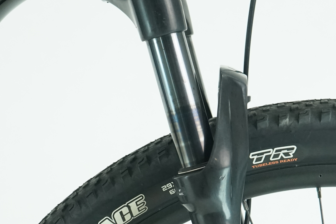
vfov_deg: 10.9
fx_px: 1157
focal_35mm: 124
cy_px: 249
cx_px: 202
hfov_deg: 16.5
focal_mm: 45
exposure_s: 1/200
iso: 2500
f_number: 6.3
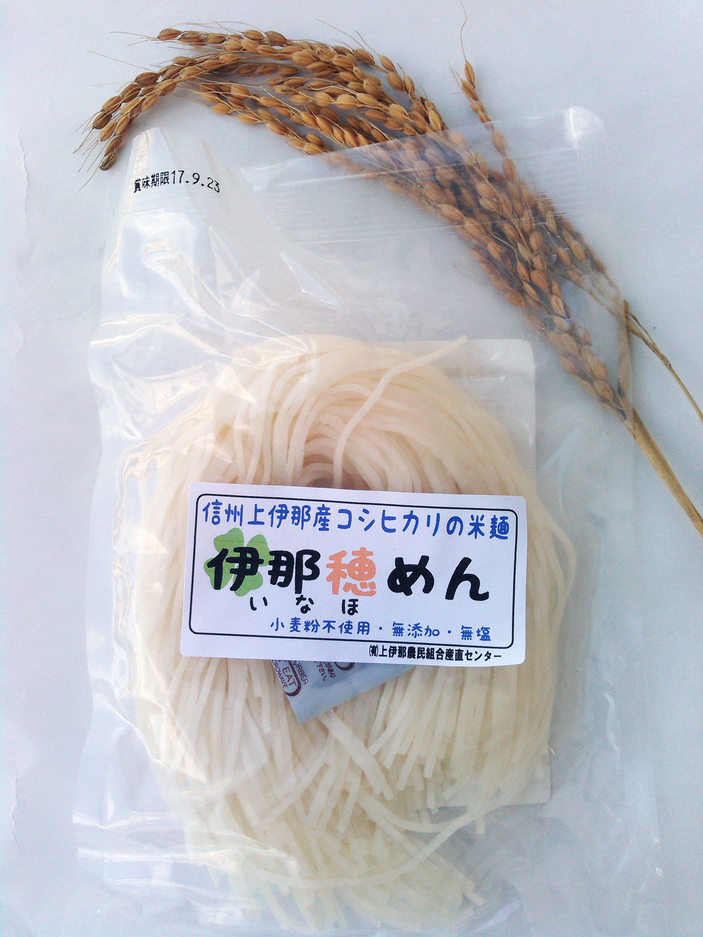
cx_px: 352
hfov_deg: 46.8
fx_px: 812
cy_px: 468
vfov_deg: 60.0
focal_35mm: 30
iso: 100
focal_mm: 4
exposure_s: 1/292
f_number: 2.4
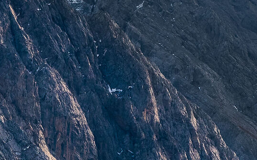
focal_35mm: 960
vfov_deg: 1.4
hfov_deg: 2.2
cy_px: -1
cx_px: 37
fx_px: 6722
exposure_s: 1/1000
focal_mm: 140
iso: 200
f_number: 8
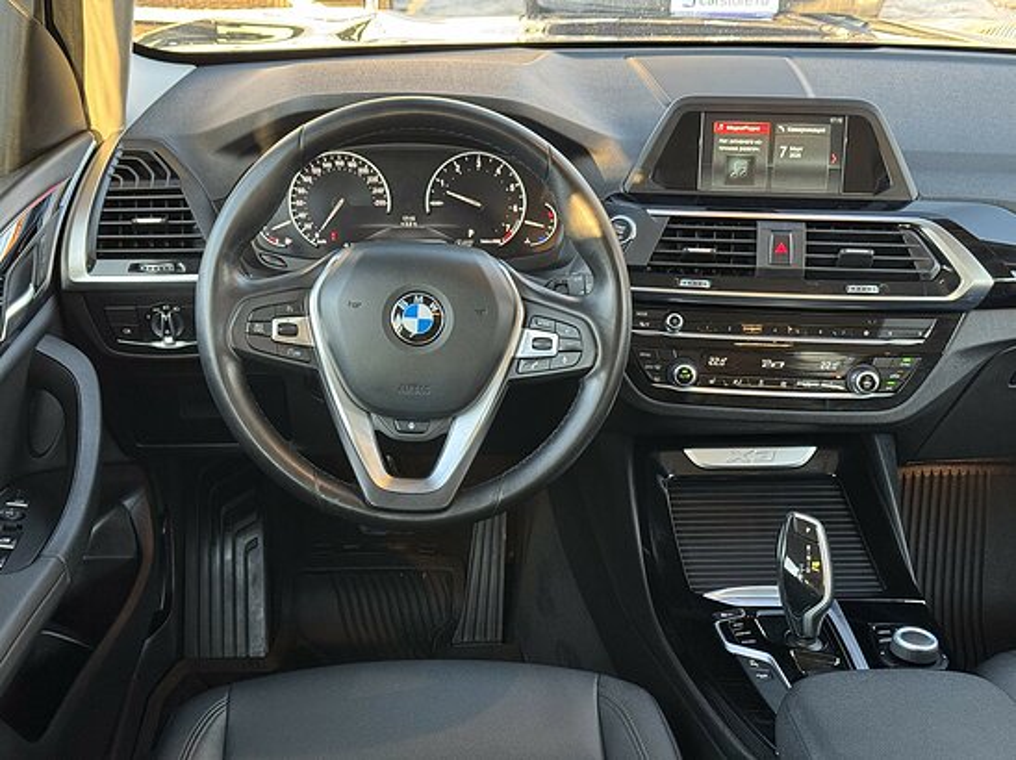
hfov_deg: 39.7
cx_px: 508
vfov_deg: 30.2
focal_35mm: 48
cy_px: 380
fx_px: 1408
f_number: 1.78
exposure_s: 1/50
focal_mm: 6.76
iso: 250
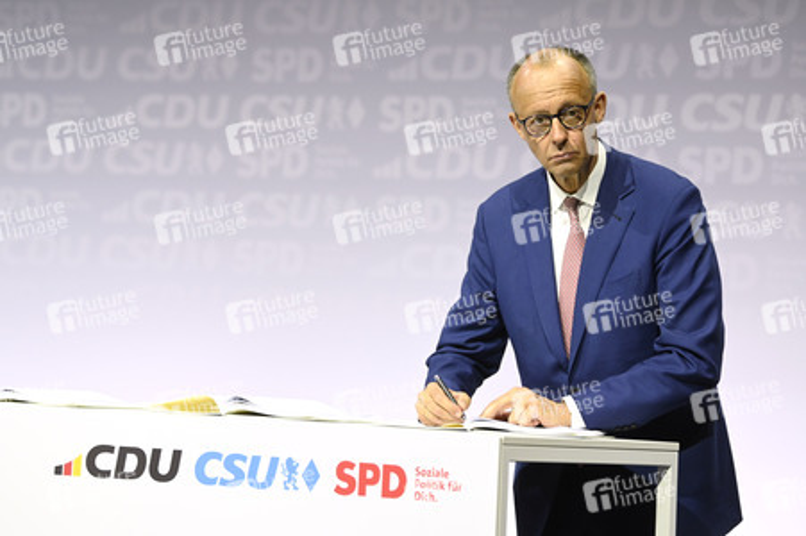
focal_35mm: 140
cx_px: 403
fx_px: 3132
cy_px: 268
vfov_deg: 9.8
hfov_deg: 14.7
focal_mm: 140
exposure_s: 1/500
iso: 2500
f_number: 4
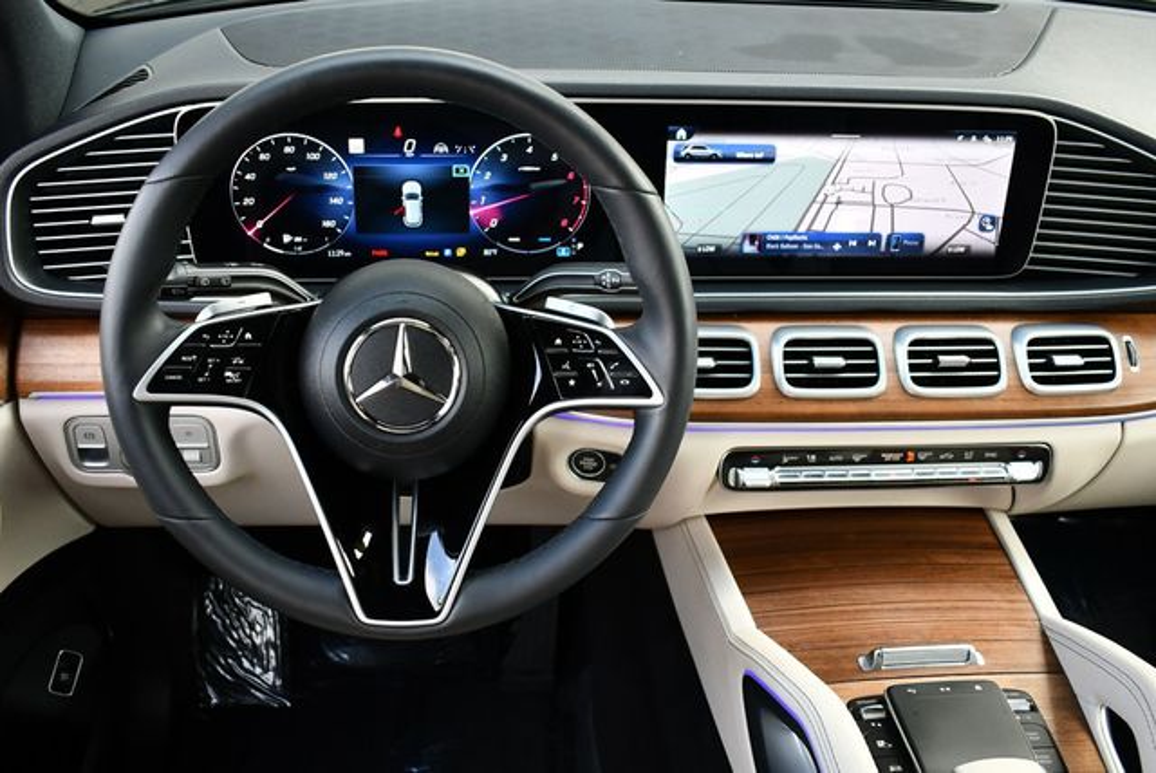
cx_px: 578
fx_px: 1157
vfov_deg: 36.9
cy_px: 386
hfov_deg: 53.1
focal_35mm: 36
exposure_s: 1/250
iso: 720
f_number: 3.5
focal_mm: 18
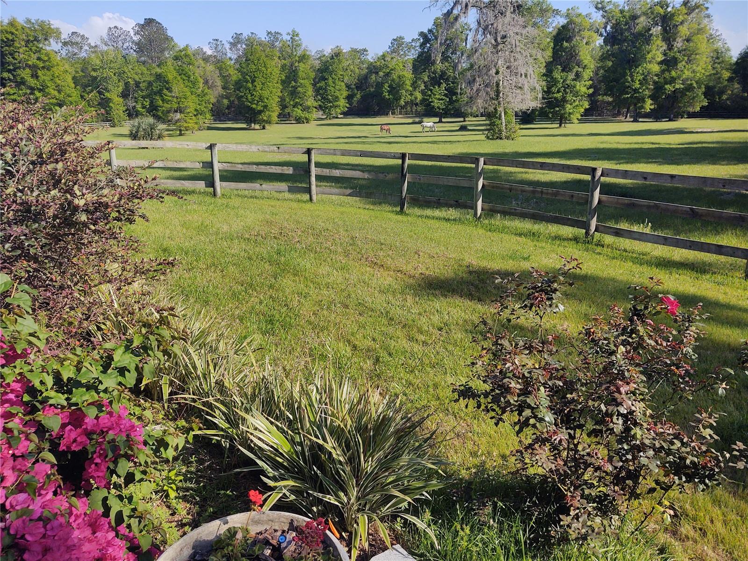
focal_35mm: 27
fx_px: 583
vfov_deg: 51.4
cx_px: 374
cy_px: 280
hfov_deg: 65.3
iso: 100
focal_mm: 4.75
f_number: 1.7
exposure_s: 1/4729
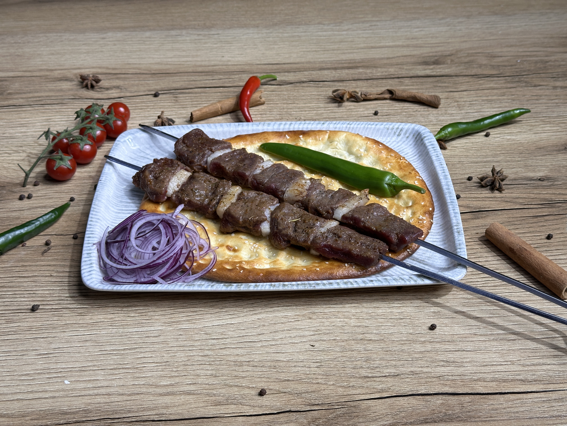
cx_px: 284
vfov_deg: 30.3
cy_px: 213
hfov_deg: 39.7
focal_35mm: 48
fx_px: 786
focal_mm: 6.86
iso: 40
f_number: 1.78
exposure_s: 1/111
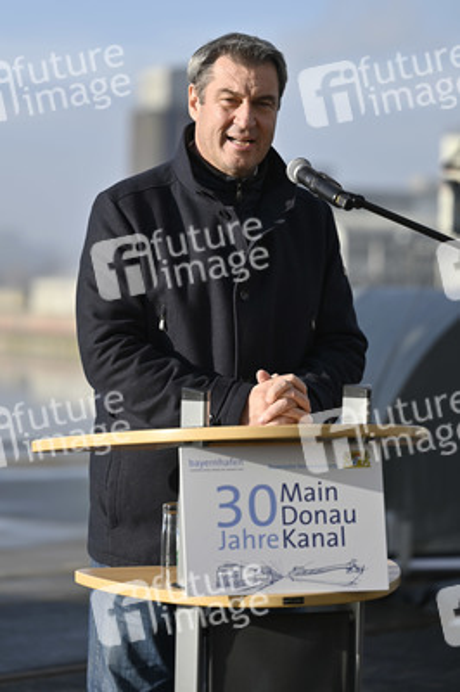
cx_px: 230
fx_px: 2112
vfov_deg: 18.6
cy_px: 346
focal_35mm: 110
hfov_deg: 12.4
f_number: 2.8
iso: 64
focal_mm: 110
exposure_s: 1/1600
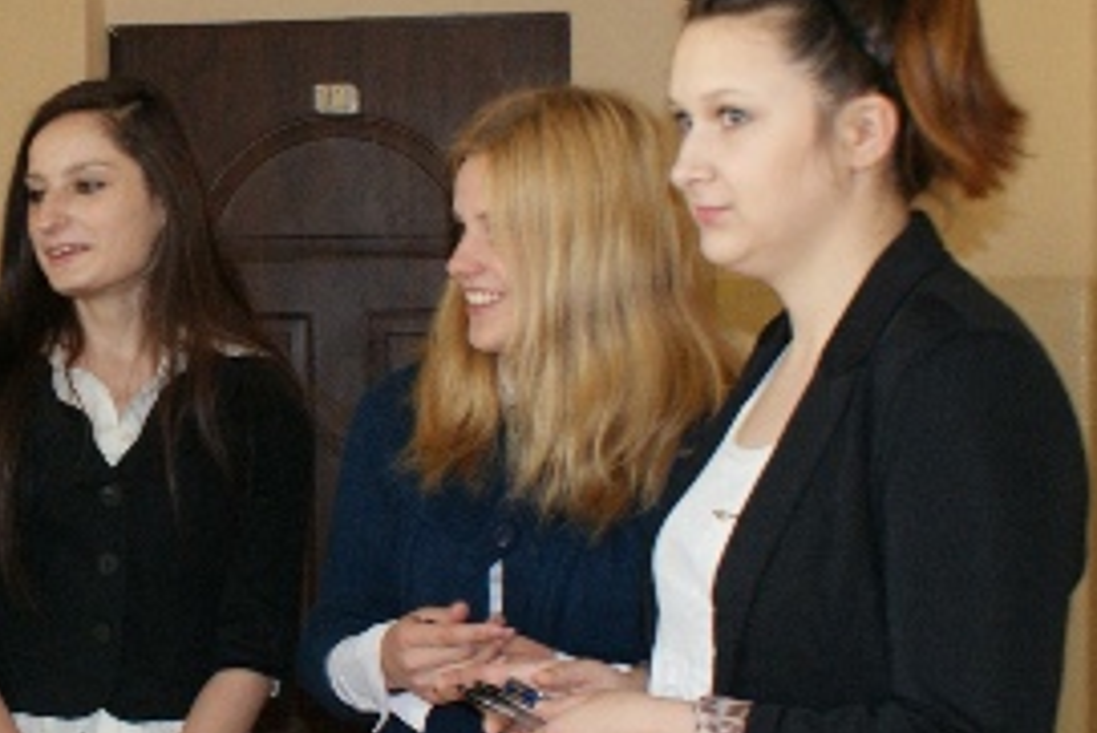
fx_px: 2378
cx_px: -4
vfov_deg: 17.5
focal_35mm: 78
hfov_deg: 24.7
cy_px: 456
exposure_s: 1/60
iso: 400
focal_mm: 22
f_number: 5.6
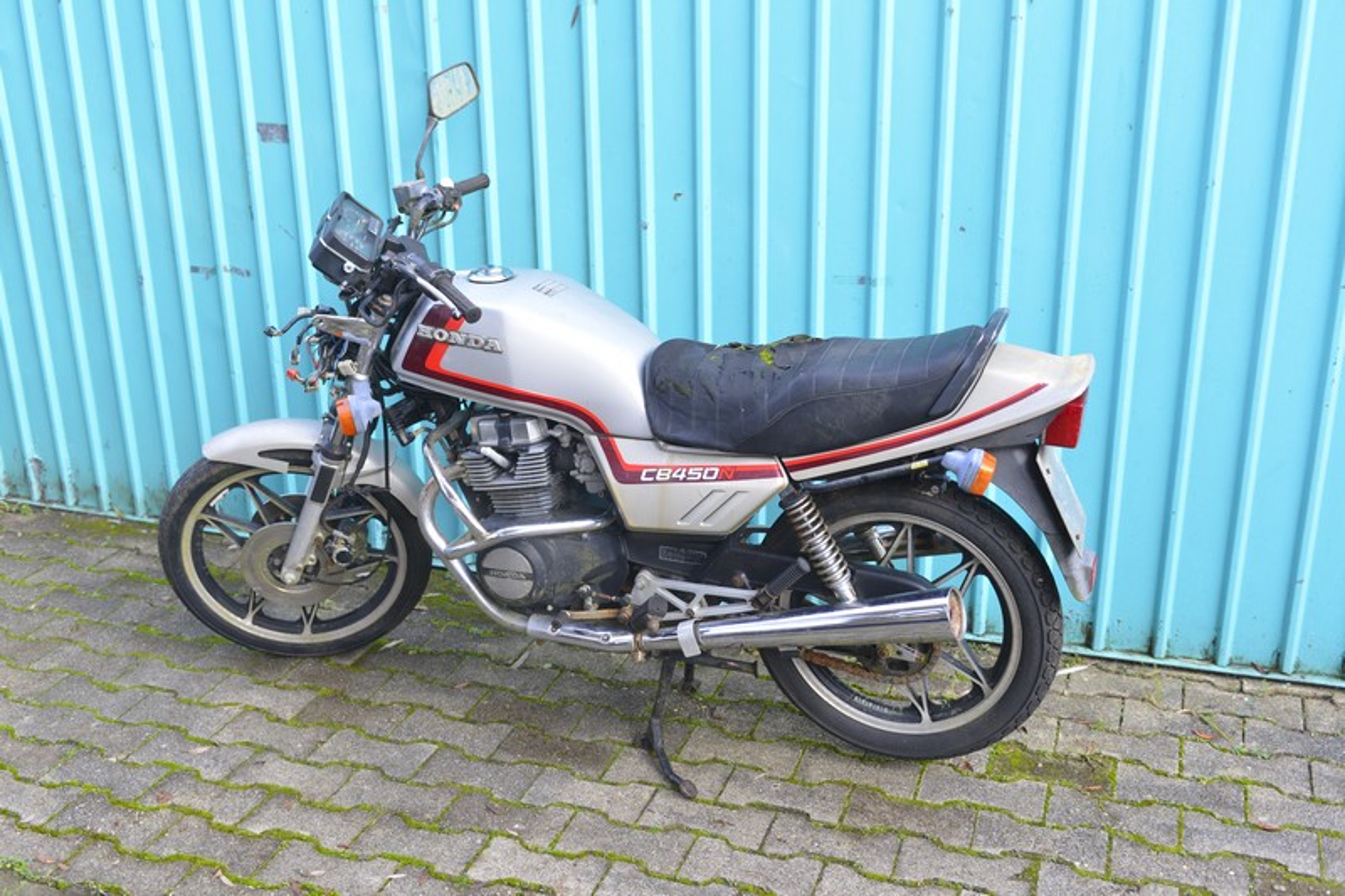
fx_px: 1419
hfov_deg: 50.7
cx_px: 672
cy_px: 448
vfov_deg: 35.0
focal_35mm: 38
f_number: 4
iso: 800
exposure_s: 1/250
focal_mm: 38
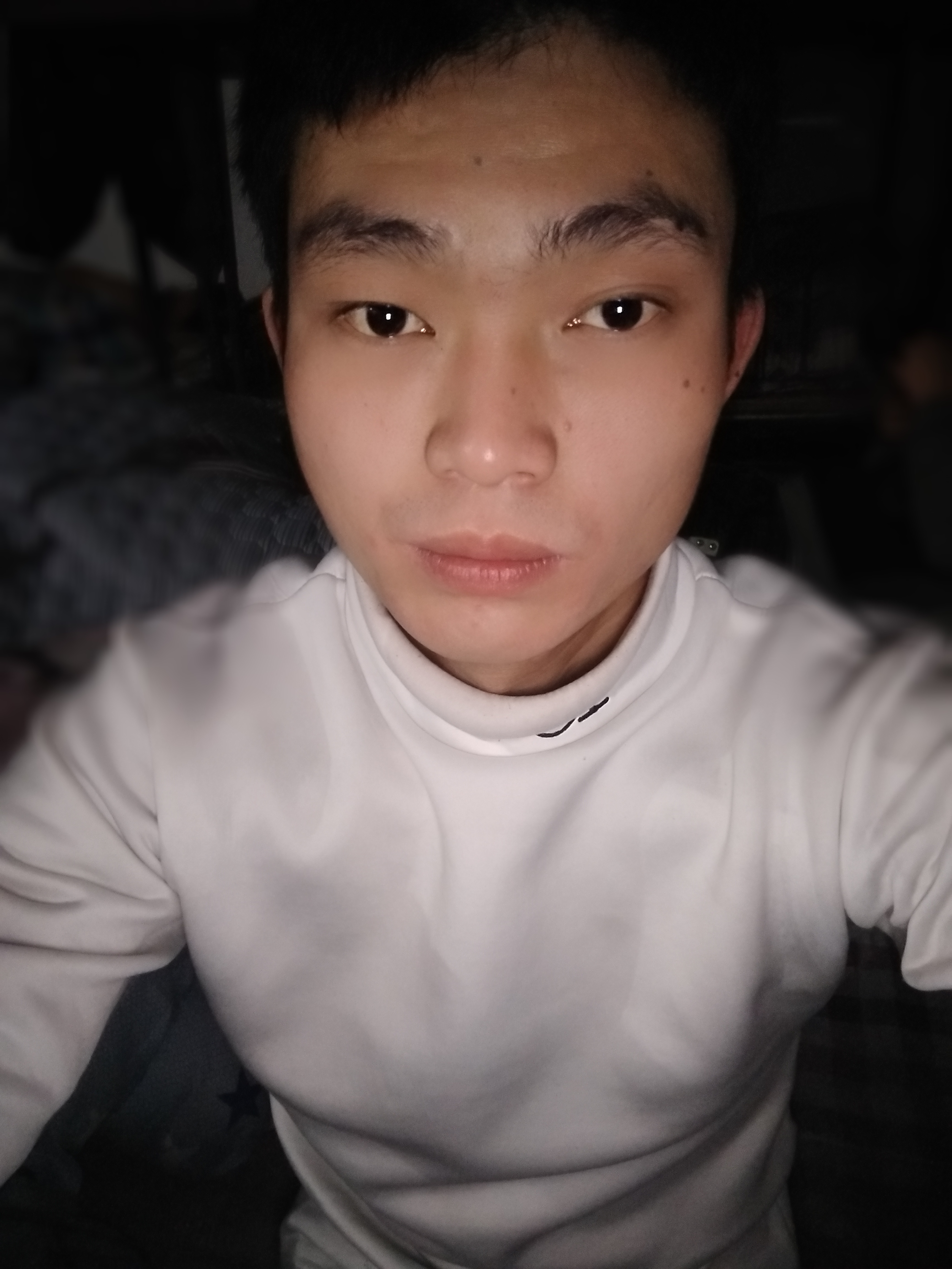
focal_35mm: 21
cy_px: 634
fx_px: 770
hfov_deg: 63.4
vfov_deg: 79.0
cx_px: 476
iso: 1250
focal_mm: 3.57
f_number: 2
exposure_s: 1/20
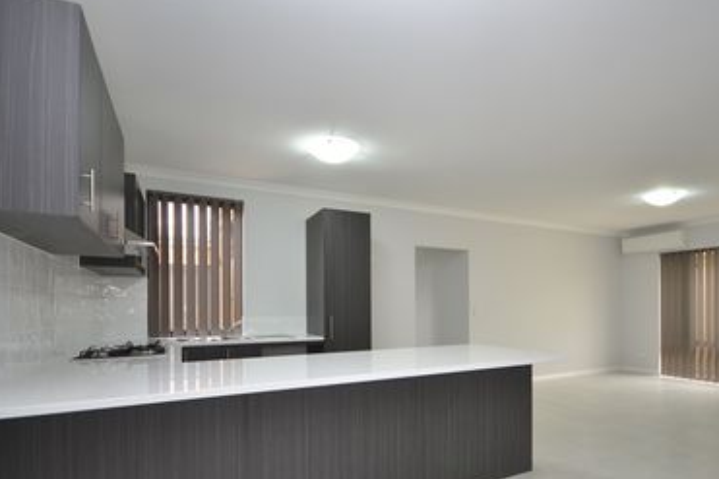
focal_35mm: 19
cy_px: 294
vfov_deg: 63.8
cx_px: 403
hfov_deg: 86.5
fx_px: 379
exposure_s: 1/60
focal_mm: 10
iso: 560
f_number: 4
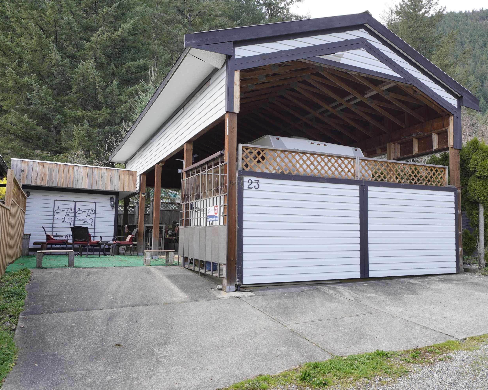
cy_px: 192
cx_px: 272
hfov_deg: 60.3
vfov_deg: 50.0
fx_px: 419
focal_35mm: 29
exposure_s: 1/100
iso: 160
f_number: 8
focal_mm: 25
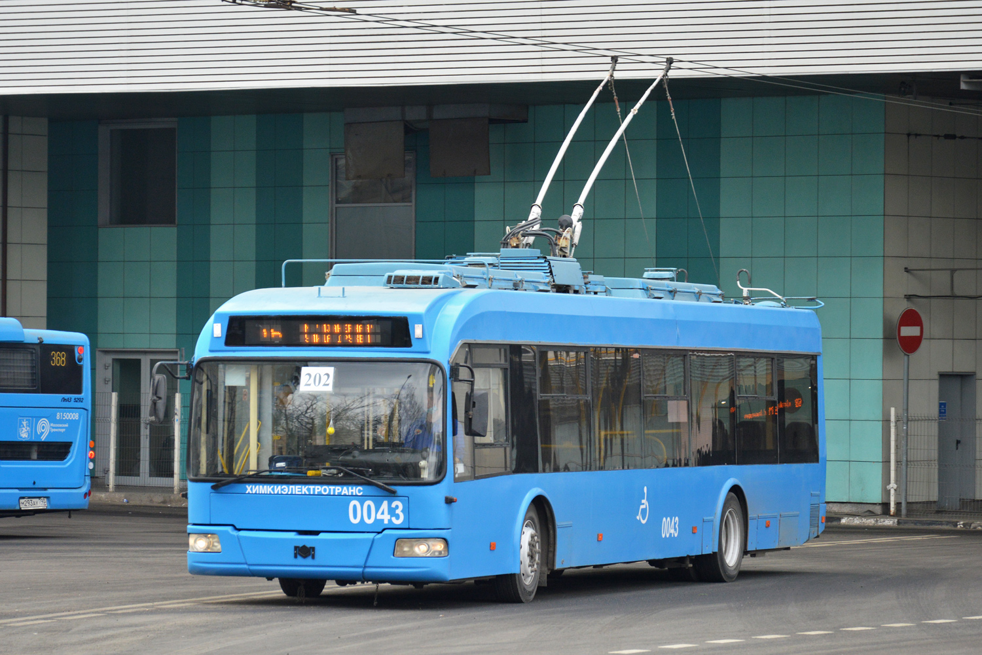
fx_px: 4010
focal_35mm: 147
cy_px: 328
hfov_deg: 14.0
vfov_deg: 9.3
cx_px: 491
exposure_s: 1/160
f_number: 5.6
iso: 400
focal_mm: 98
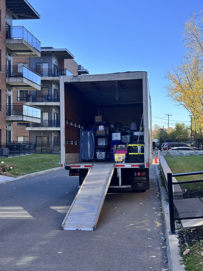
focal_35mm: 48
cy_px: 136
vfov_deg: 39.7
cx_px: 102
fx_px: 375
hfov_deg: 30.3
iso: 64
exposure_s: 1/1453
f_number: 1.78
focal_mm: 6.86
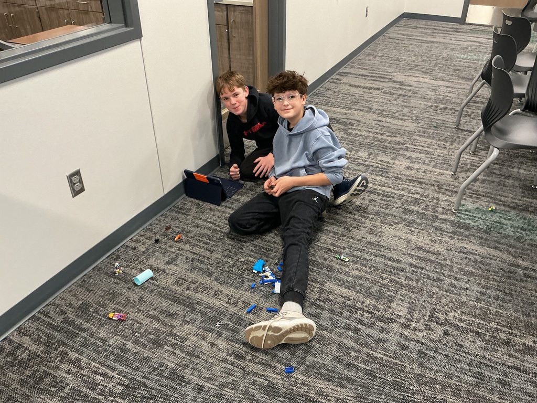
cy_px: 202
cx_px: 268
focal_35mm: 29
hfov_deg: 61.7
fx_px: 450
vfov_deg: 48.2
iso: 160
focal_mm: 3
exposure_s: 1/60
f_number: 1.8
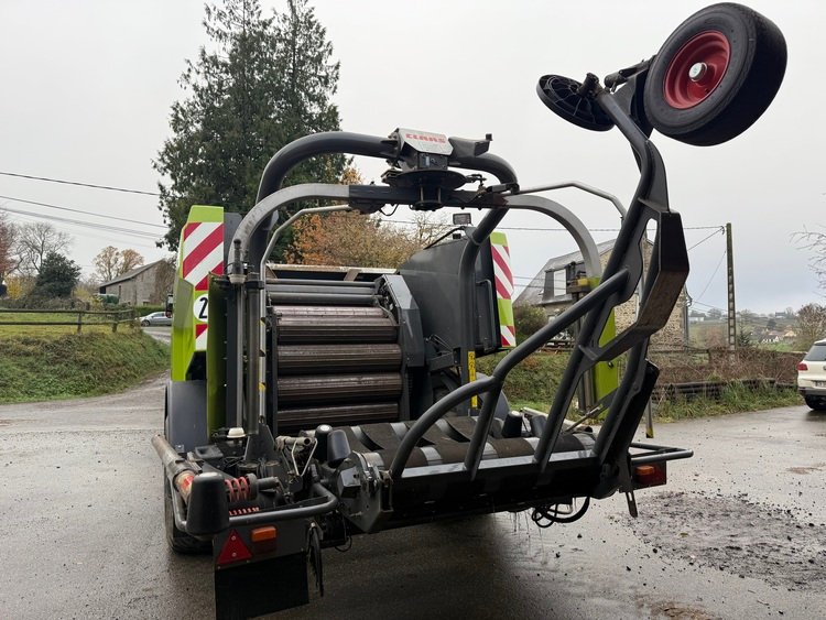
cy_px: 310
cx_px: 413
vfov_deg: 56.8
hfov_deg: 71.6
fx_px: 573
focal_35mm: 24
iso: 80
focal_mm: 6.76
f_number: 1.78
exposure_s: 1/488
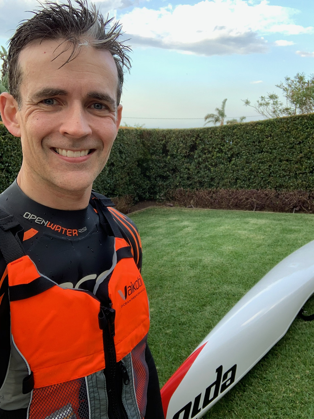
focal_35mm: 32
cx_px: 157
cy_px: 210
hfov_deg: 44.2
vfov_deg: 56.8
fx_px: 387
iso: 50
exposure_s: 1/121
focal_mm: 2.87
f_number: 2.2
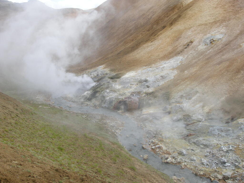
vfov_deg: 40.7
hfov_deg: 52.6
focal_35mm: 35
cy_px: 92
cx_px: 122
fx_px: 247
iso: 100
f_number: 5.4
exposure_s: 1/227
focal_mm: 7.5
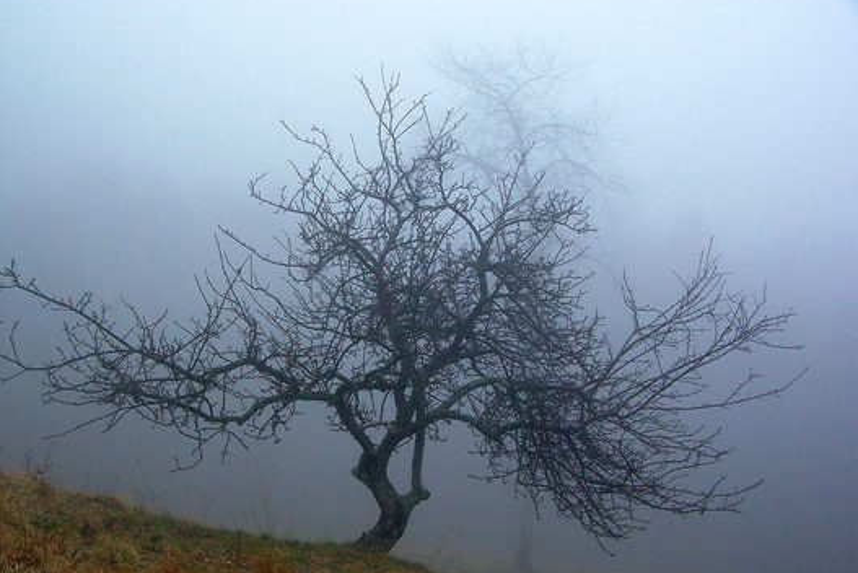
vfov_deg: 27.0
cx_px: 383
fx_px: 1192
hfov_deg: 39.5
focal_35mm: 50
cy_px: 304
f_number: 6.7
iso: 400
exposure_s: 1/90
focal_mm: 29.25
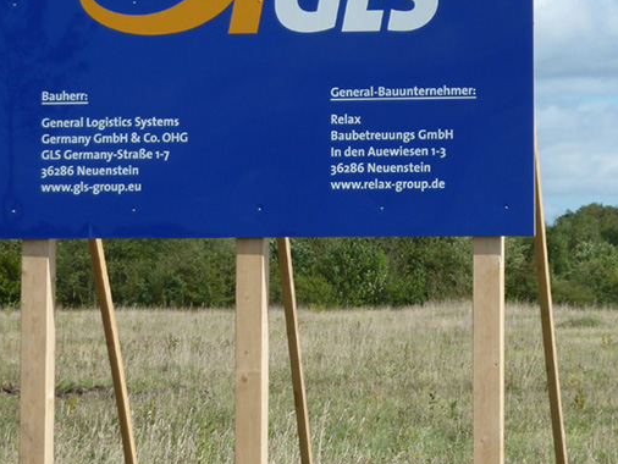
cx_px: 461
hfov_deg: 13.4
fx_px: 2626
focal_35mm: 147
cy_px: 172
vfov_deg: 10.1
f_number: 4.3
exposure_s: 1/500
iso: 80
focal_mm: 14.7
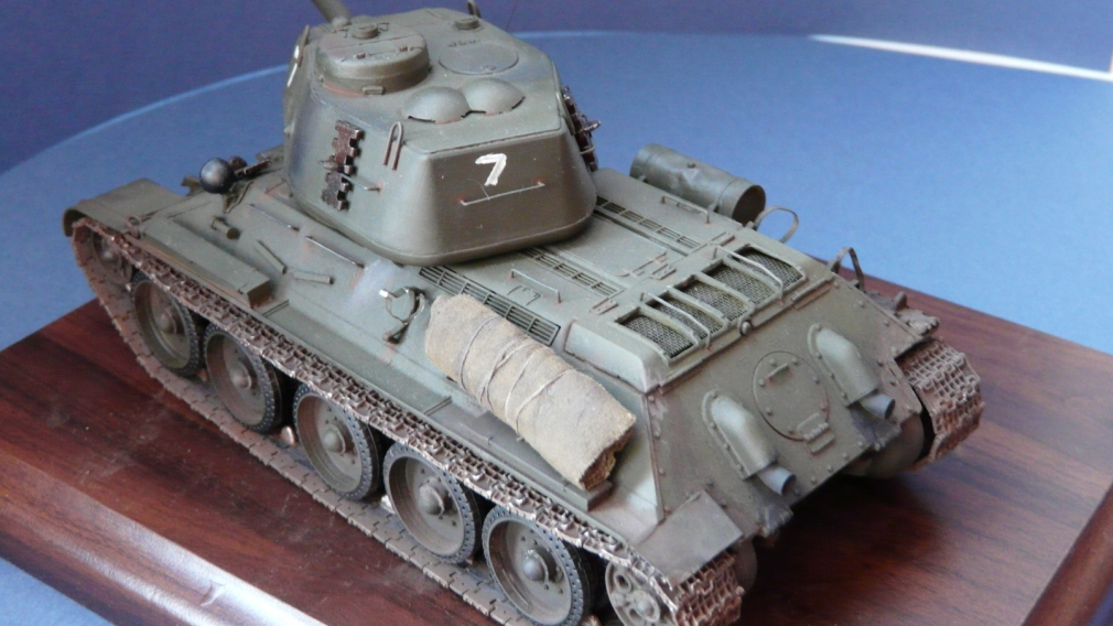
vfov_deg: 22.6
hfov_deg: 39.2
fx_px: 1564
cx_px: 563
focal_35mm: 53
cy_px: 277
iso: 400
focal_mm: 7.9
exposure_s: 1/10
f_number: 3.2
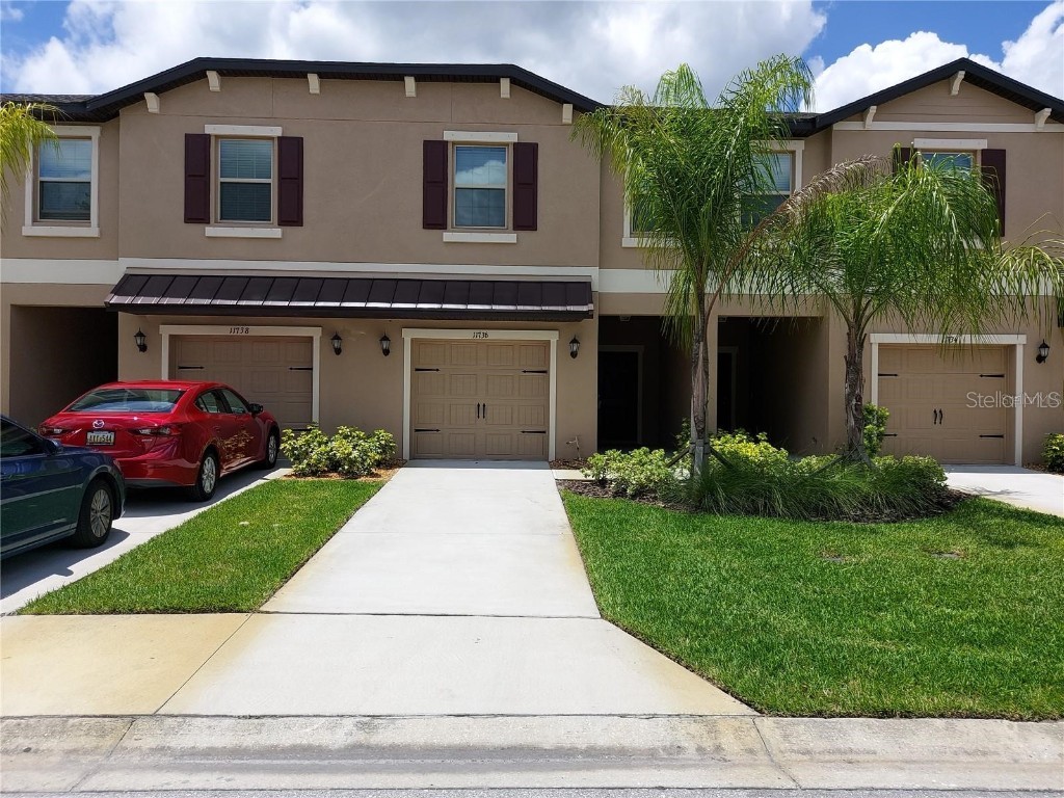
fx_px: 768
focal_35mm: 25
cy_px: 399
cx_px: 532
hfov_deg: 69.4
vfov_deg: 54.9
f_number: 2
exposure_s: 1/2166
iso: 50
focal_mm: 4.6
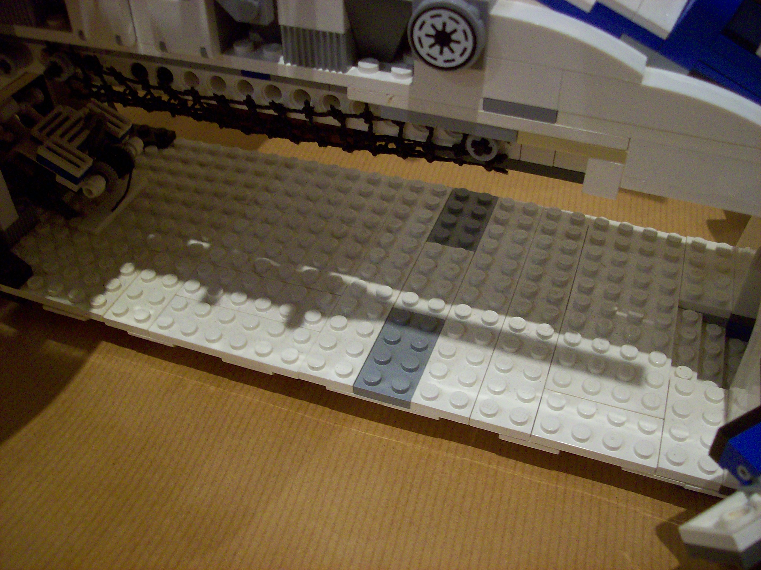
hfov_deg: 51.4
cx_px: 380
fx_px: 791
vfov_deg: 39.6
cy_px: 285
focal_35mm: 36
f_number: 2.7
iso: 153
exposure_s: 1/32
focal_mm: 6
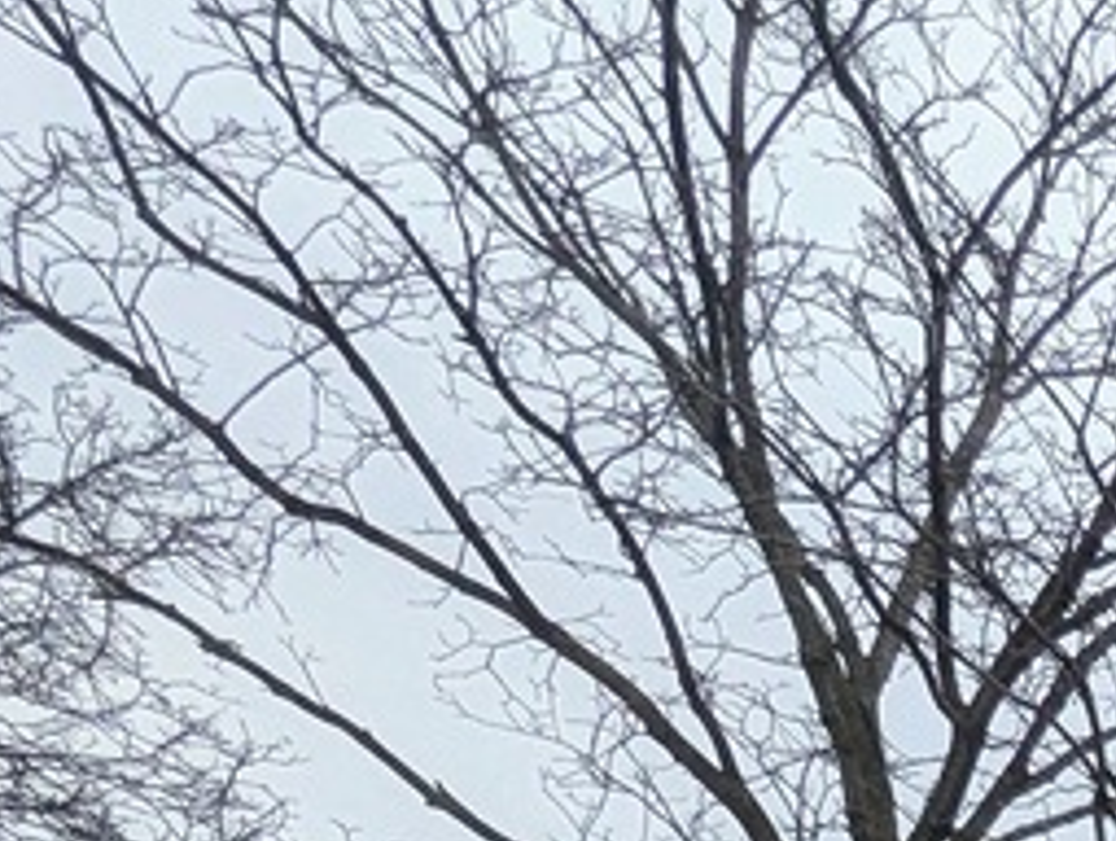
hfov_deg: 16.9
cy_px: 1778
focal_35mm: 73
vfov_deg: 15.3
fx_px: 2357
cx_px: 2407
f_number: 2.2
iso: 46
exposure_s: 1/131
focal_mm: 1.95
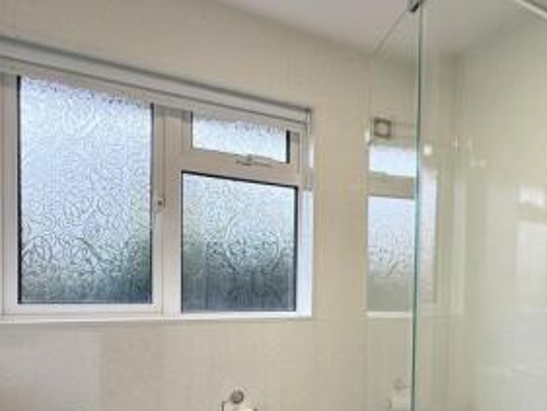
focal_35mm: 29
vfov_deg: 46.9
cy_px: 297
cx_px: 412
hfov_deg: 58.4
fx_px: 458
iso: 64
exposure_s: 1/99
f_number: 2.2
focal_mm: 2.22
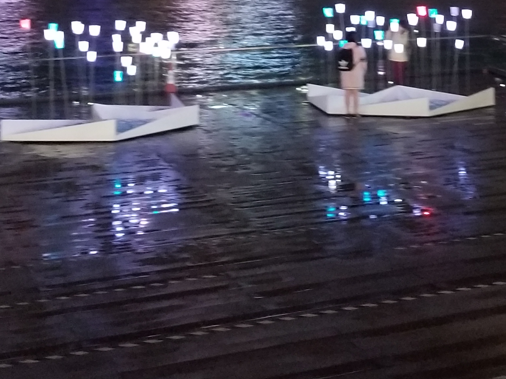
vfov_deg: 19.9
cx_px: 390
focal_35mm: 68
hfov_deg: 28.1
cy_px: -110
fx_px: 994
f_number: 1.7
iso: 800
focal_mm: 4.25
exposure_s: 1/10
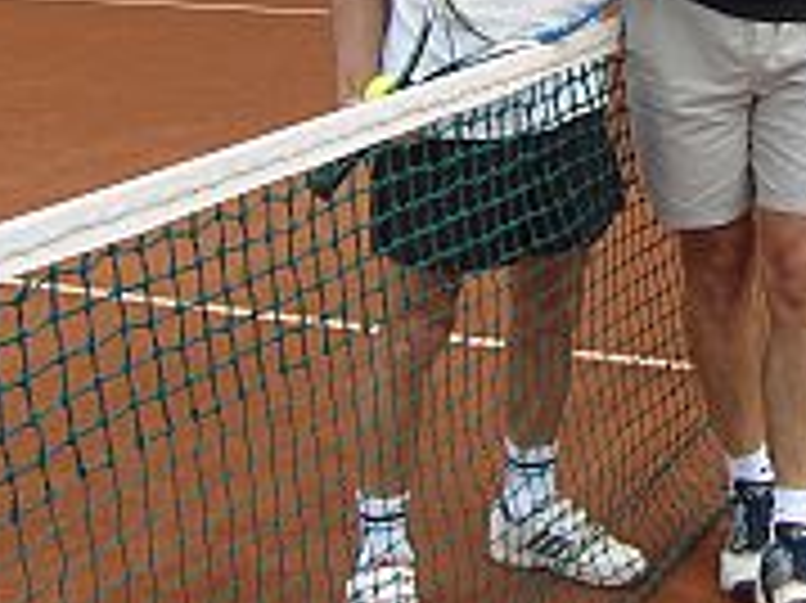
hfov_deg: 25.0
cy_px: -4
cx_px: 698
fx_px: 1768
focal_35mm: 76
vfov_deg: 18.8
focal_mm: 7.3
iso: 100
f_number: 7
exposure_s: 1/100
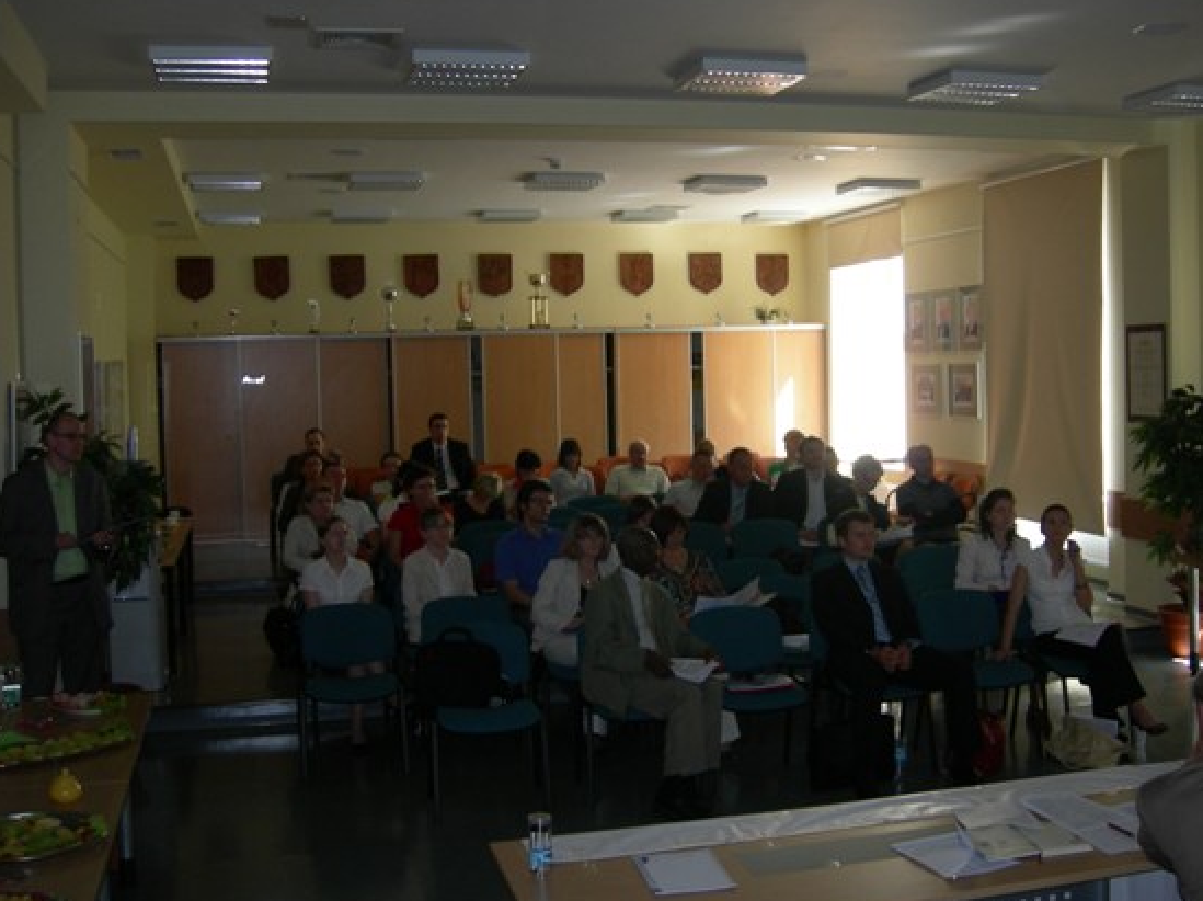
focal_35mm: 42
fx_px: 1459
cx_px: 690
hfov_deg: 44.7
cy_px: 425
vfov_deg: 34.3
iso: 86
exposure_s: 1/30
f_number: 2.7
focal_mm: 7.5
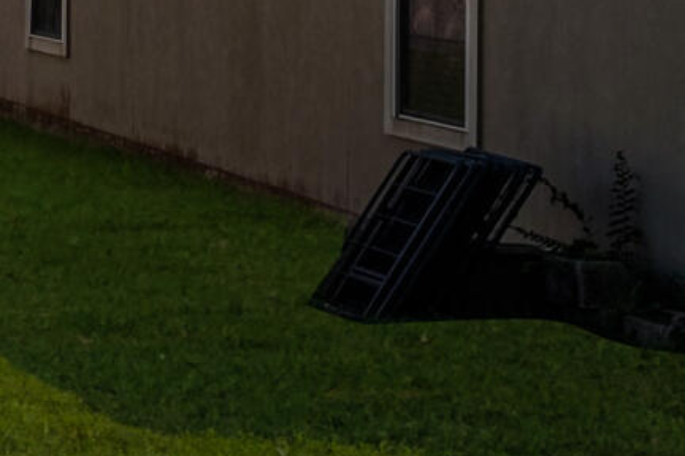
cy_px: -282
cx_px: -1643
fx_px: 2511
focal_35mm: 132
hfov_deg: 9.6
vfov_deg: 10.0
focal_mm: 19
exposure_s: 1/4000
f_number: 7.1
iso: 160
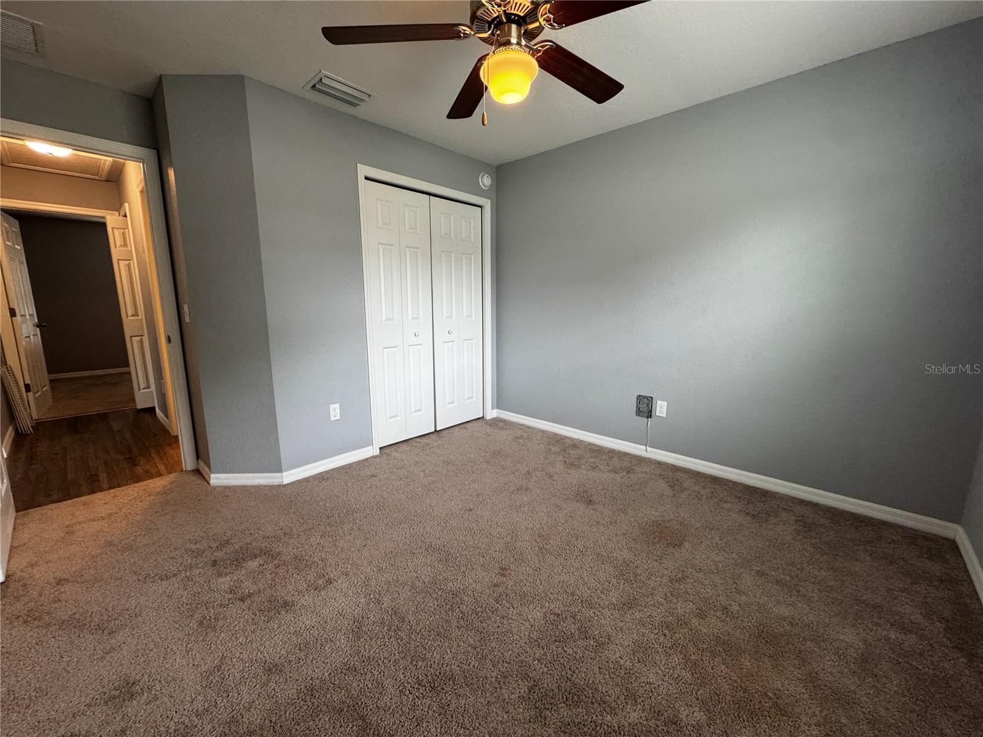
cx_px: 492
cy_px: 368
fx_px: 398
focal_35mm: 14
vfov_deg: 85.7
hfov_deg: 102.1
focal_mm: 2.22
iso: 250
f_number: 2.2
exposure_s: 1/120
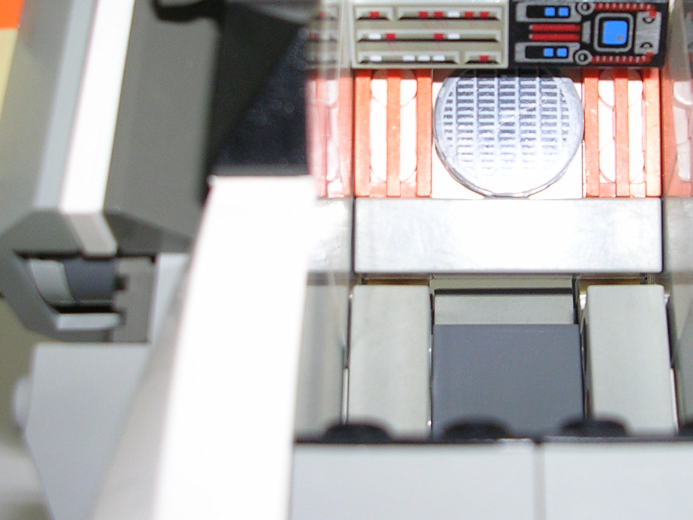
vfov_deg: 21.5
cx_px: 519
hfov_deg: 28.2
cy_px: 144
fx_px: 1361
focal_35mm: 68
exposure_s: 1/60.1
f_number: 2.8
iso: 50
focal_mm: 5.8
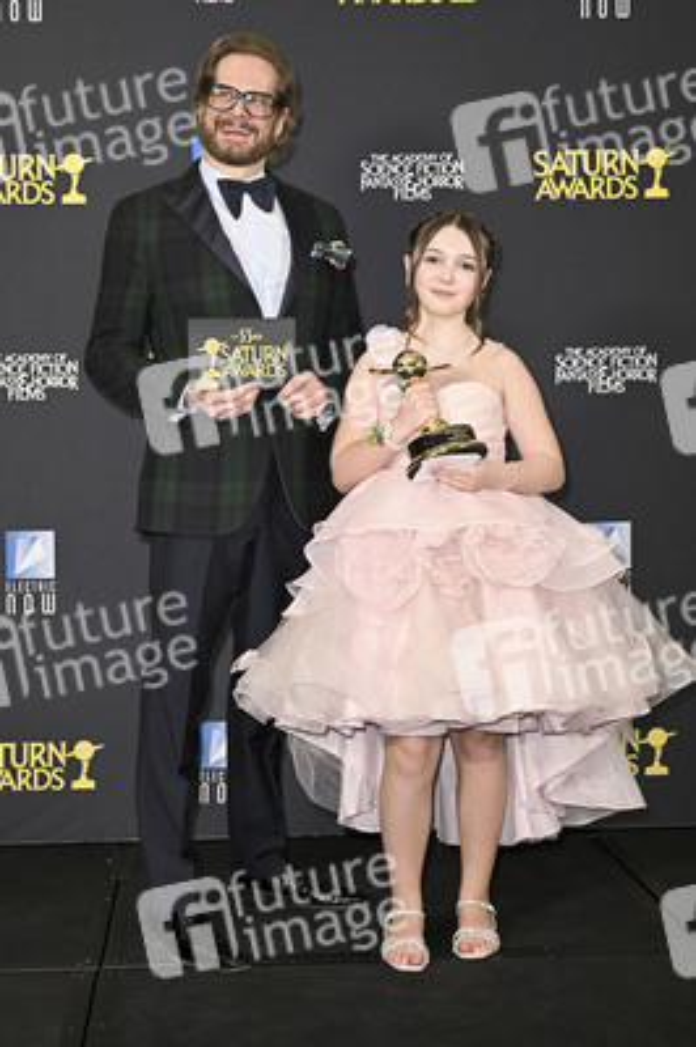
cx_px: 348
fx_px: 1278
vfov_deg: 44.5
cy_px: 524
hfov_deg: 30.5
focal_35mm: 44
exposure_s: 1/320
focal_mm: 44
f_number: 5
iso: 2000
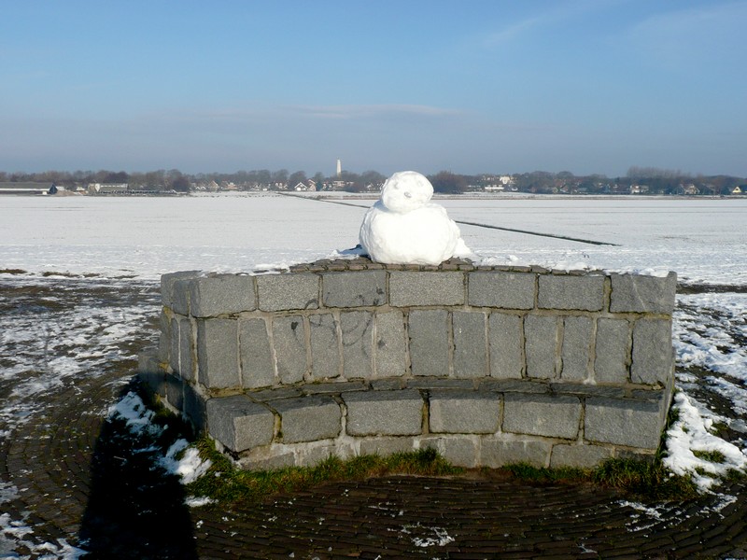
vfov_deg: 44.2
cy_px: 280
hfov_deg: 56.8
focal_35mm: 32
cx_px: 374
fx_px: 691
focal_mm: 5.2
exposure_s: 1/250
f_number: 8
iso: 100
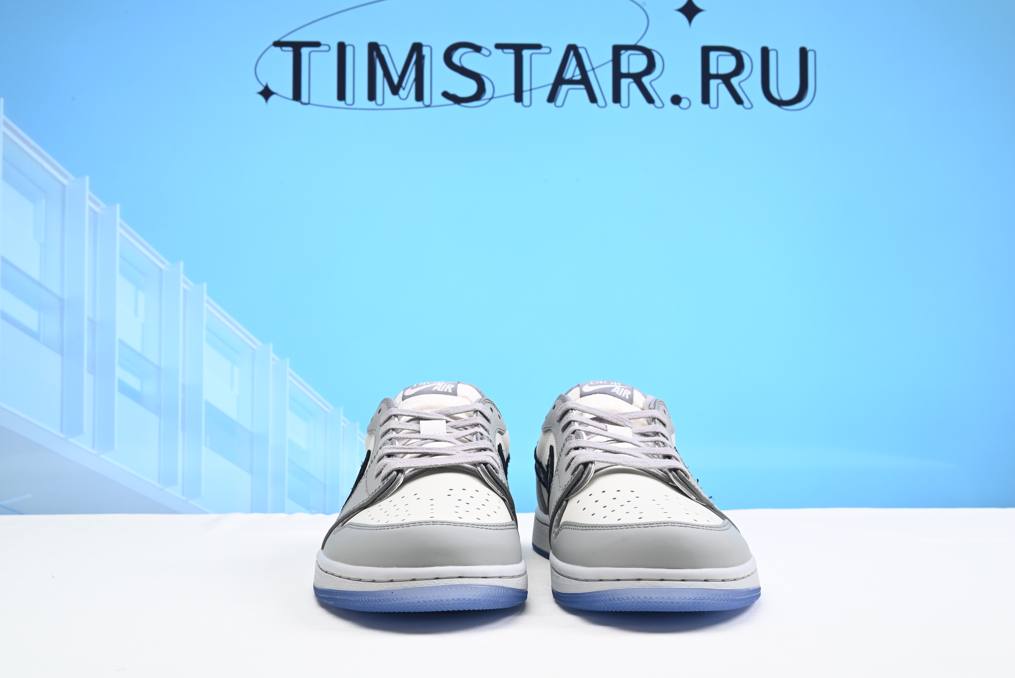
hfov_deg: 47.4
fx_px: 1156
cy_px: 339
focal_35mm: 41
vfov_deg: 32.7
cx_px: 508
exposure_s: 1/2
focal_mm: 41
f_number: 16
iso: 100
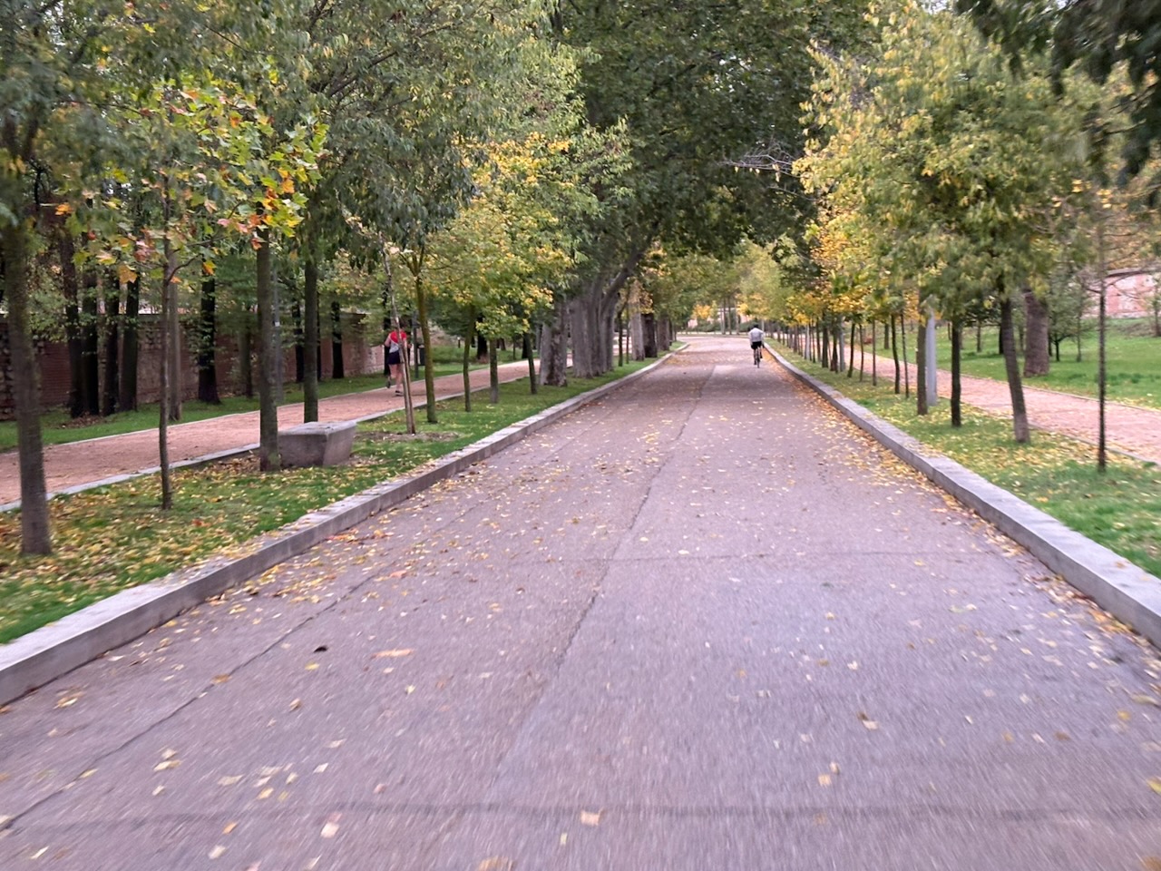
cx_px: 580
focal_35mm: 52
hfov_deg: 36.8
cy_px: 436
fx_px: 1744
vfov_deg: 28.0
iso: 160
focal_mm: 5.96
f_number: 1.6
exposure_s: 1/41
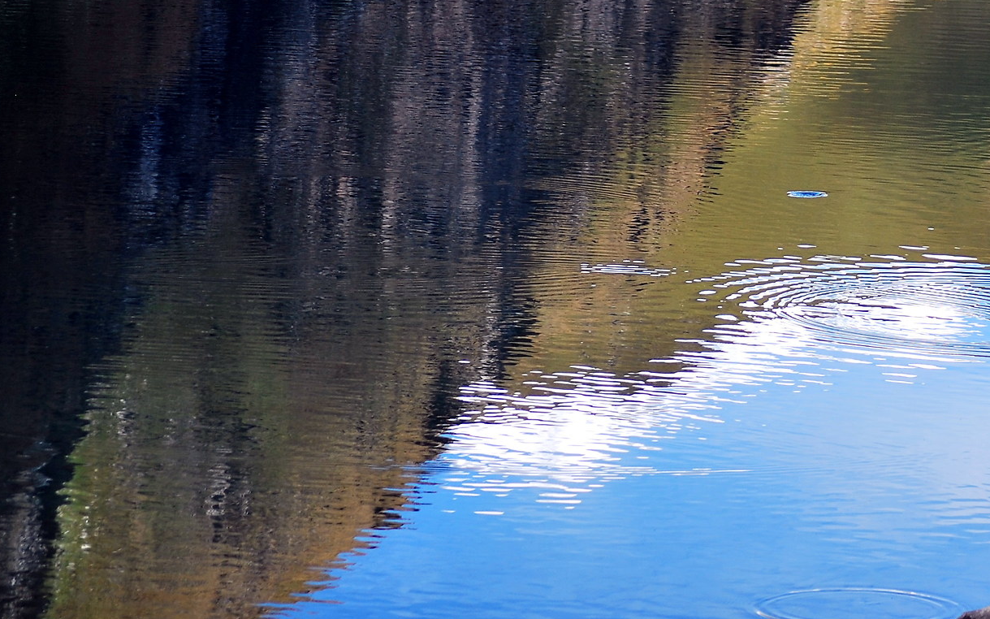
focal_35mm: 211
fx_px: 5693
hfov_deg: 9.9
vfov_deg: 6.2
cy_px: 26
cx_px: 956
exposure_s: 1/320
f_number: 4.2
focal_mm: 70
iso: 100
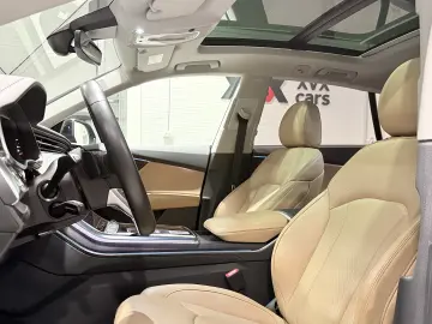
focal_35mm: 24
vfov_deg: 56.8
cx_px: 216
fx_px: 300
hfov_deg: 71.6
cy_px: 162
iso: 500
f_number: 1.78
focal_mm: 6.76
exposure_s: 1/50
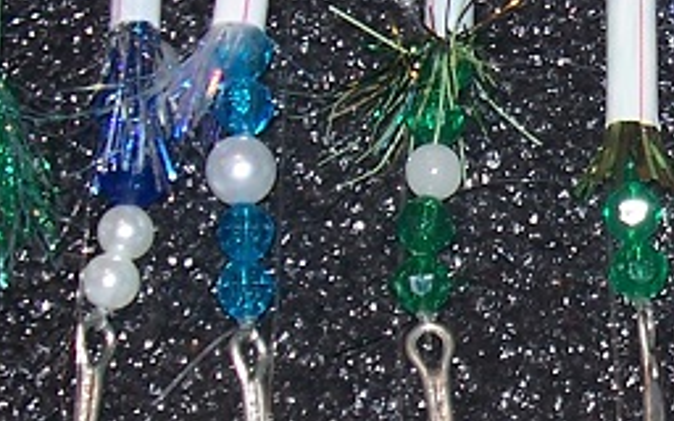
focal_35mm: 141
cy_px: 150
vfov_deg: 9.3
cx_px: 692
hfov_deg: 14.6
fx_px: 2590
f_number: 2.7
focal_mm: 5.6
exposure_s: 1/60
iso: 80
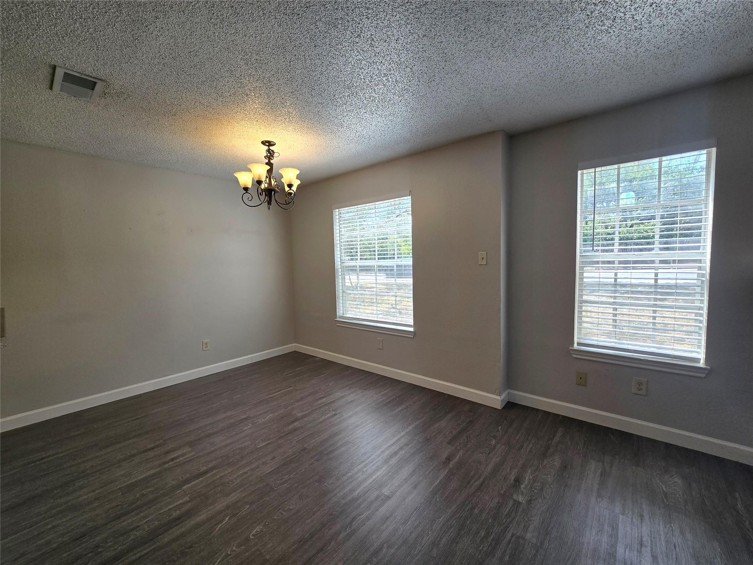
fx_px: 283
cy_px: 282
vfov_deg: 89.9
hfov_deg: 106.2
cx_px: 376
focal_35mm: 13
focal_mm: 2.2
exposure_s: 1/189
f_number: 2.2
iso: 50
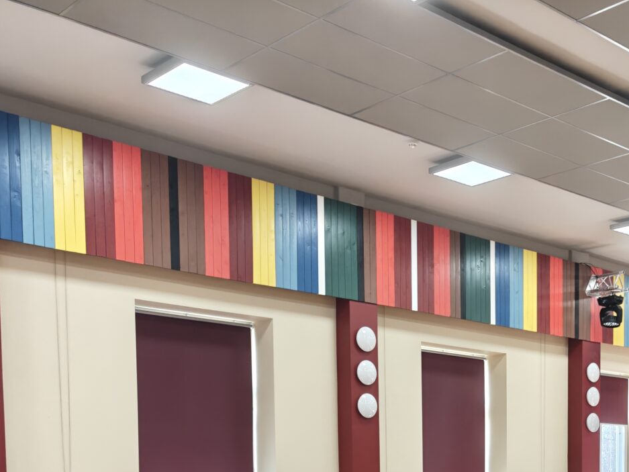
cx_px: 488
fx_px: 963
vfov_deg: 25.3
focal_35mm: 53
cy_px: 538
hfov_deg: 35.2
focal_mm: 6.06
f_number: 1.6
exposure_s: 1/120
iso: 250
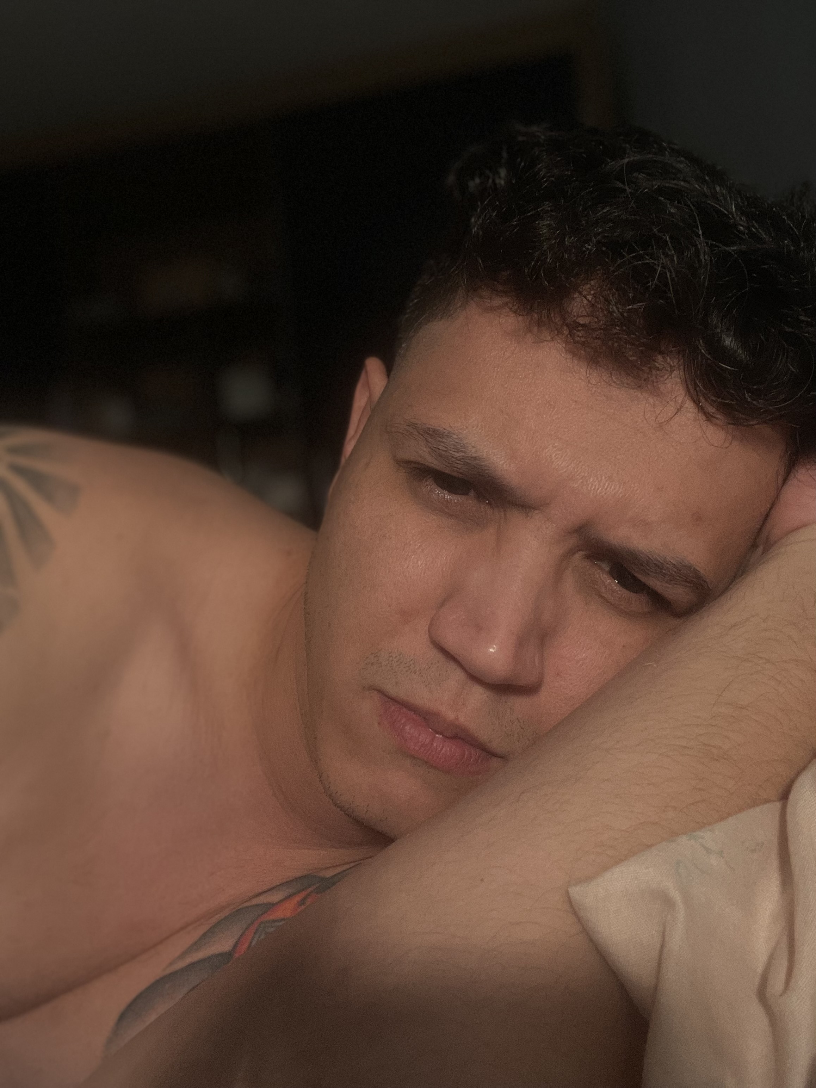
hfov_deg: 46.8
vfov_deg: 60.0
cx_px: 408
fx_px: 943
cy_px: 544
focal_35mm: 30
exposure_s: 1/60
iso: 125
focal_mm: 2.71
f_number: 2.2
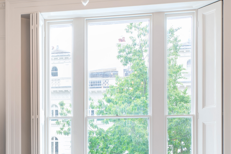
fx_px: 398
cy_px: 145
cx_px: 42
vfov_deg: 21.3
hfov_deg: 31.4
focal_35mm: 62
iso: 250
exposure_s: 1/13
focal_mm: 26
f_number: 9
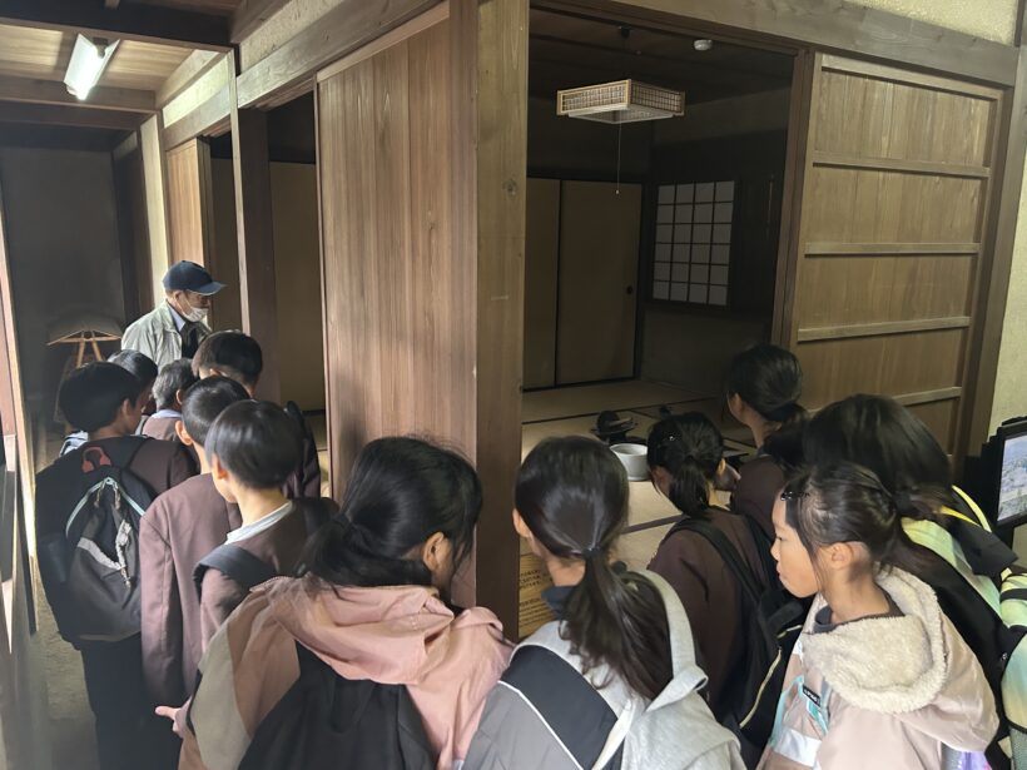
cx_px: 514
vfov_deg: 53.1
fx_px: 771
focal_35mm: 26
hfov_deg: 67.3
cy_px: 385
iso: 400
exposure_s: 1/40
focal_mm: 5.7
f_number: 1.5
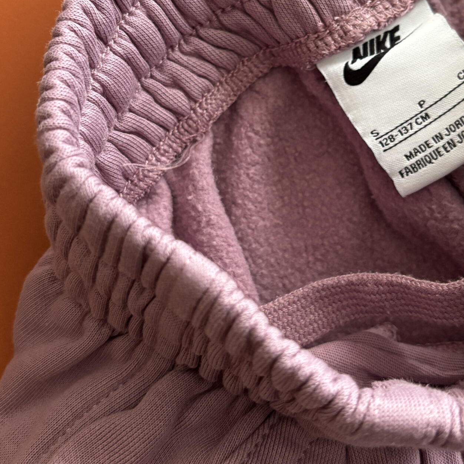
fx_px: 713
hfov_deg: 36.0
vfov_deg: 35.4
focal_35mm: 47
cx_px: 267
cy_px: 127
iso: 500
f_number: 1.6
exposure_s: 1/60
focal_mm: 5.96
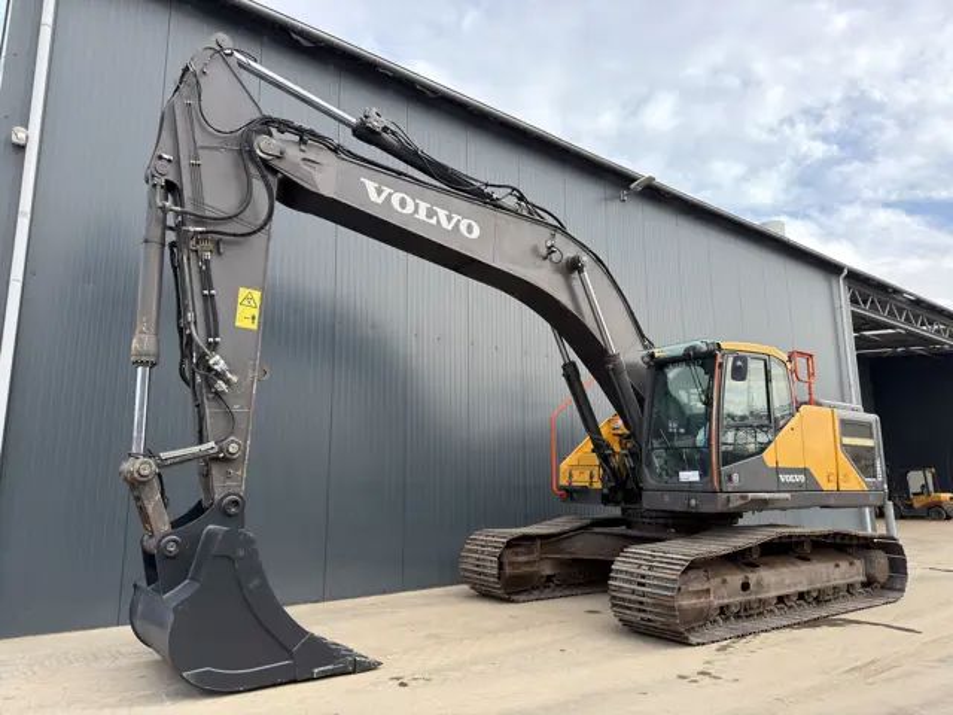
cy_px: 358
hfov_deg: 71.6
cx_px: 476
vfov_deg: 56.8
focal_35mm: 24
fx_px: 661
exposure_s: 1/950
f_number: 1.78
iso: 100
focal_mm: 6.76
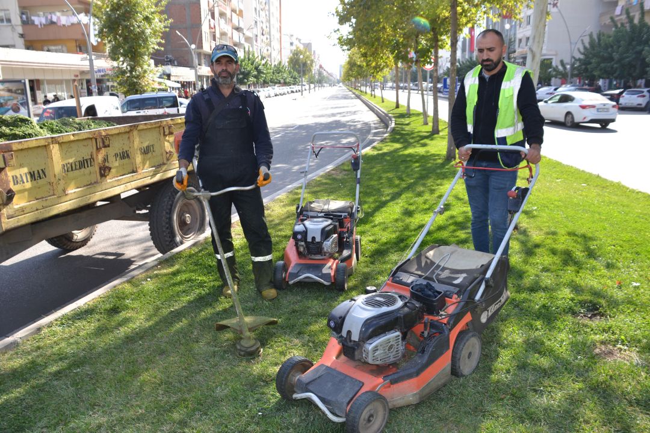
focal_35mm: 27
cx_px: 325
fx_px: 487
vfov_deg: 47.9
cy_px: 216
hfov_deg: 67.4
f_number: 4
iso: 110
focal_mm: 18
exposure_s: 1/125
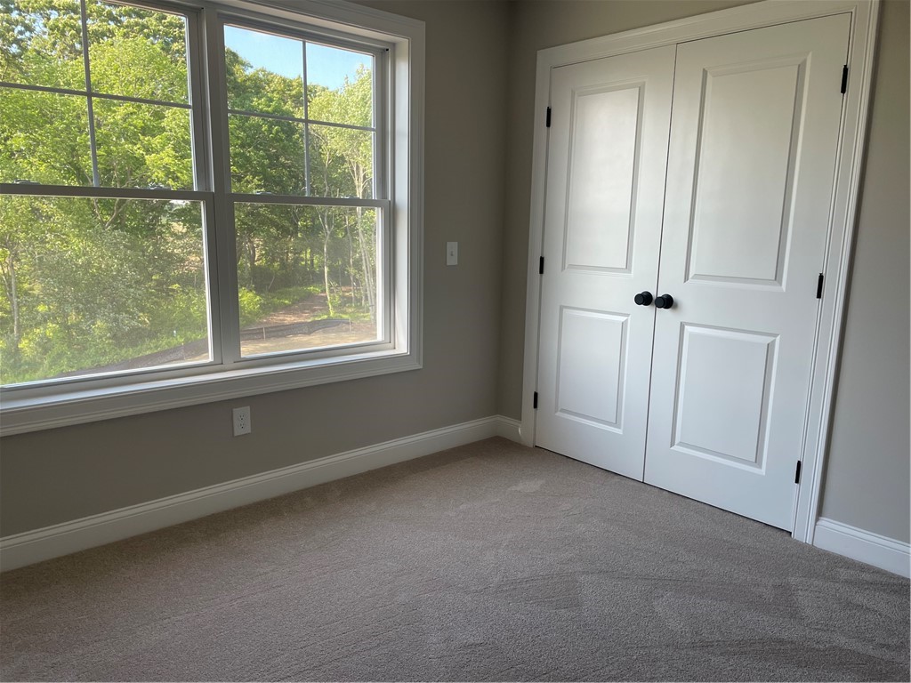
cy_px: 342
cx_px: 456
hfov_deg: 67.3
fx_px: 684
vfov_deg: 53.1
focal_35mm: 26
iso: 32
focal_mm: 4.2
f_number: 1.6
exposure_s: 1/121
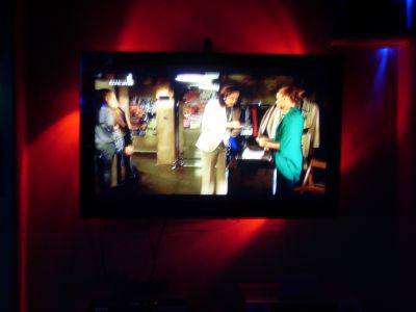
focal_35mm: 60
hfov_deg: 32.2
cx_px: 208
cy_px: 156
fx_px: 721
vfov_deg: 24.4
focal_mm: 9.9
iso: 200
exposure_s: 1/6
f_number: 3.8
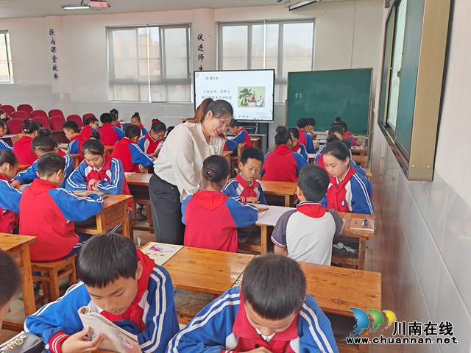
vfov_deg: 45.4
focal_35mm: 31
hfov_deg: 58.4
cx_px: 236
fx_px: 422
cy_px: 176
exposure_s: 1/100
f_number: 1.6
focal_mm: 7.62
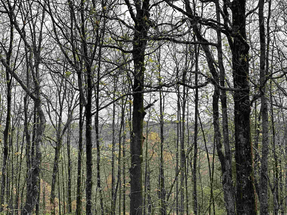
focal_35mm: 77
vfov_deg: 19.1
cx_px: 144
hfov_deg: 25.3
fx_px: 638
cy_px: 108
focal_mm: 9
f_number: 2.8
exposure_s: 1/388
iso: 32
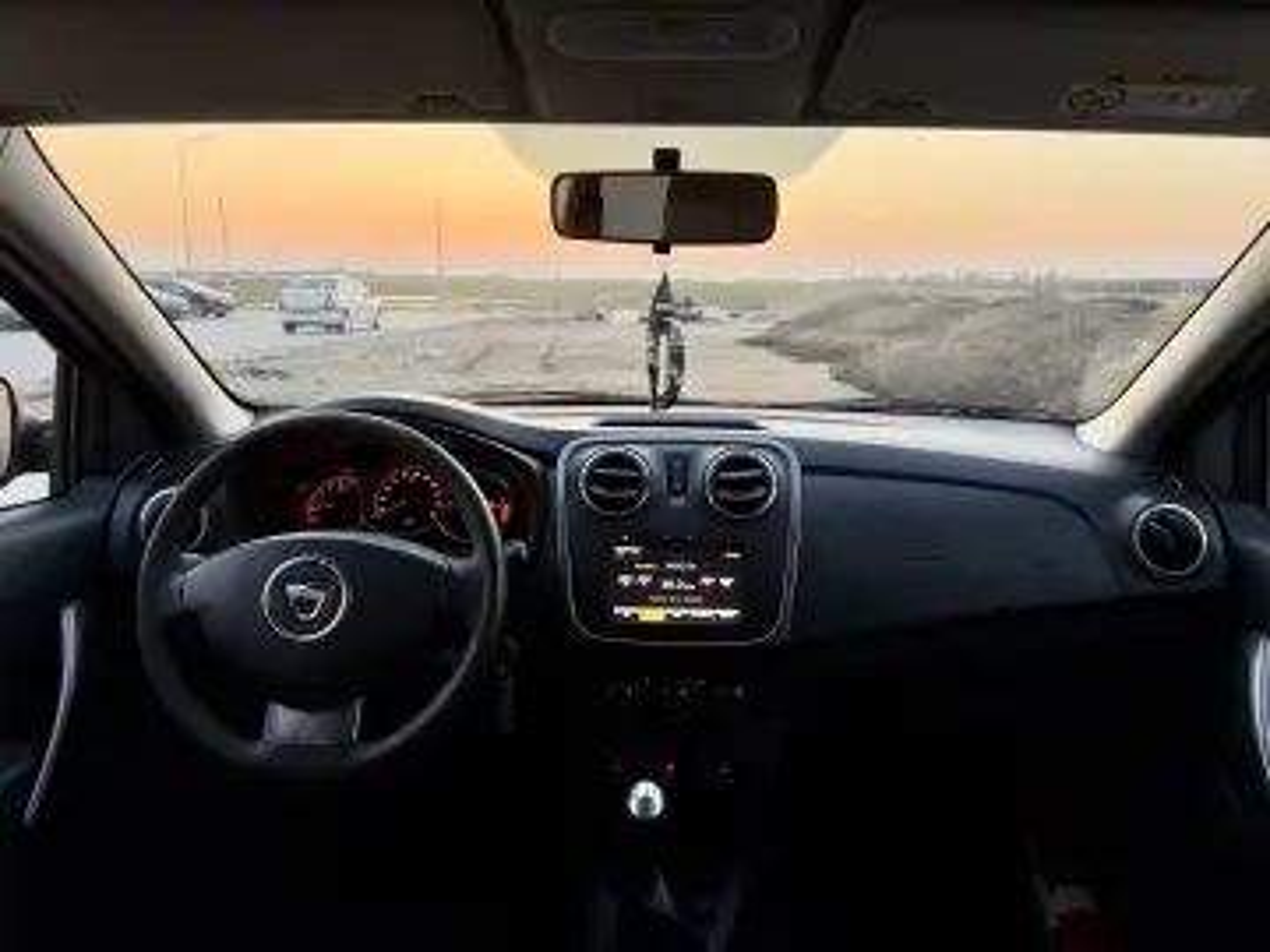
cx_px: 635
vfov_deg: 56.8
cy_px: 476
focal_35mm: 24
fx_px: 881
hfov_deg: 71.6
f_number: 1.78
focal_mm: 6.76
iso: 200
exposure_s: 1/93
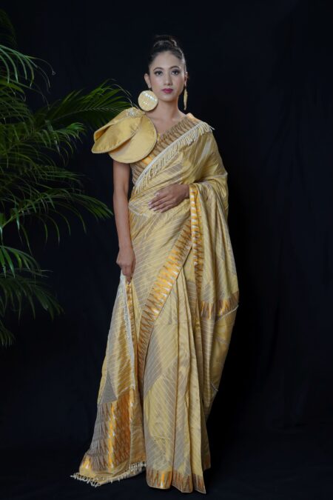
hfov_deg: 33.4
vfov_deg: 48.5
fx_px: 555
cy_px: 250
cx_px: 166
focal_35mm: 40
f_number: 6.3
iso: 320
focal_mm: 40
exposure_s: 1/160
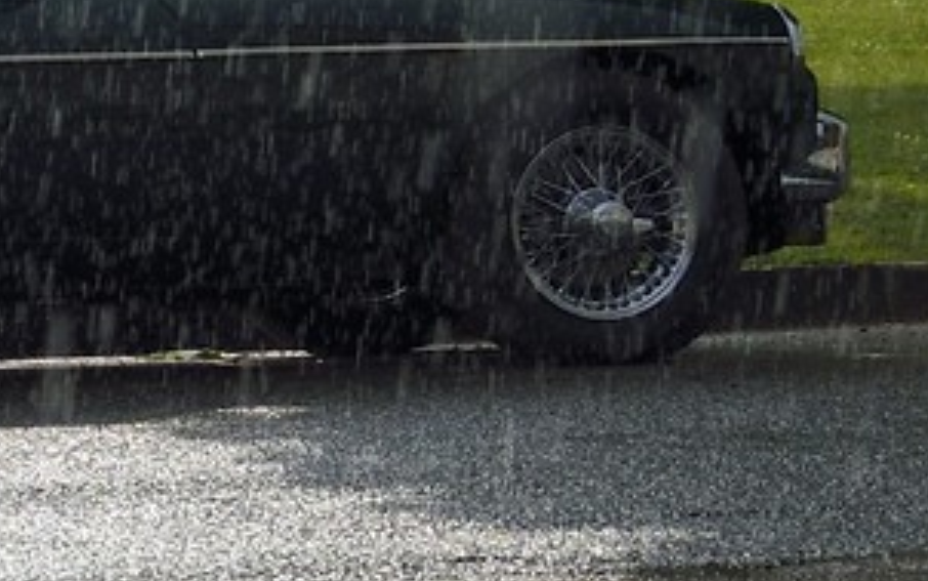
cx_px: -1343
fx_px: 7514
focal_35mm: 297
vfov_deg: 4.4
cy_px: -304
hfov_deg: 6.7
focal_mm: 55
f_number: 11
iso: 200
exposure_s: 1/320
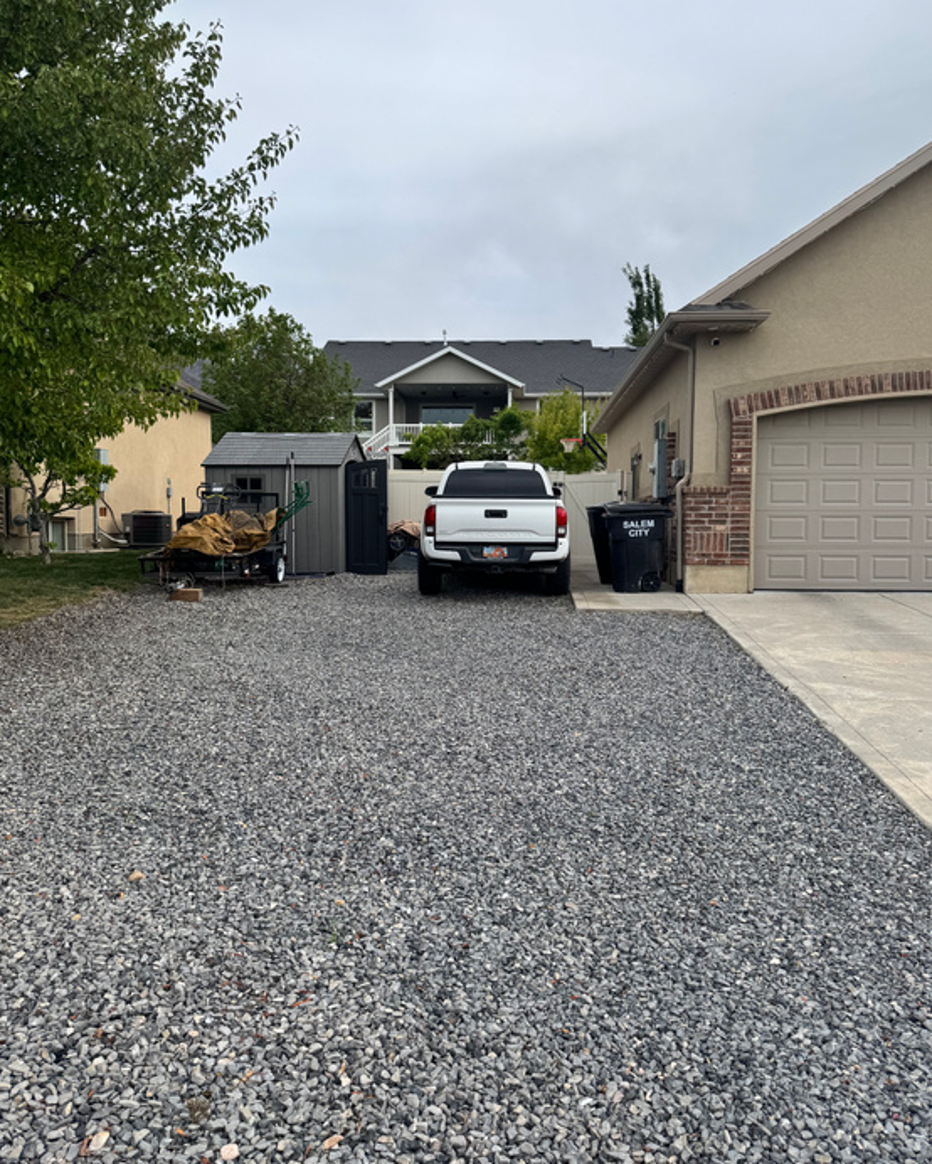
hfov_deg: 55.0
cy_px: 563
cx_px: 473
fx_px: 896
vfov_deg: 66.0
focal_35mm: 26
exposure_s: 1/2174
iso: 80
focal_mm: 6.76
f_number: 1.78
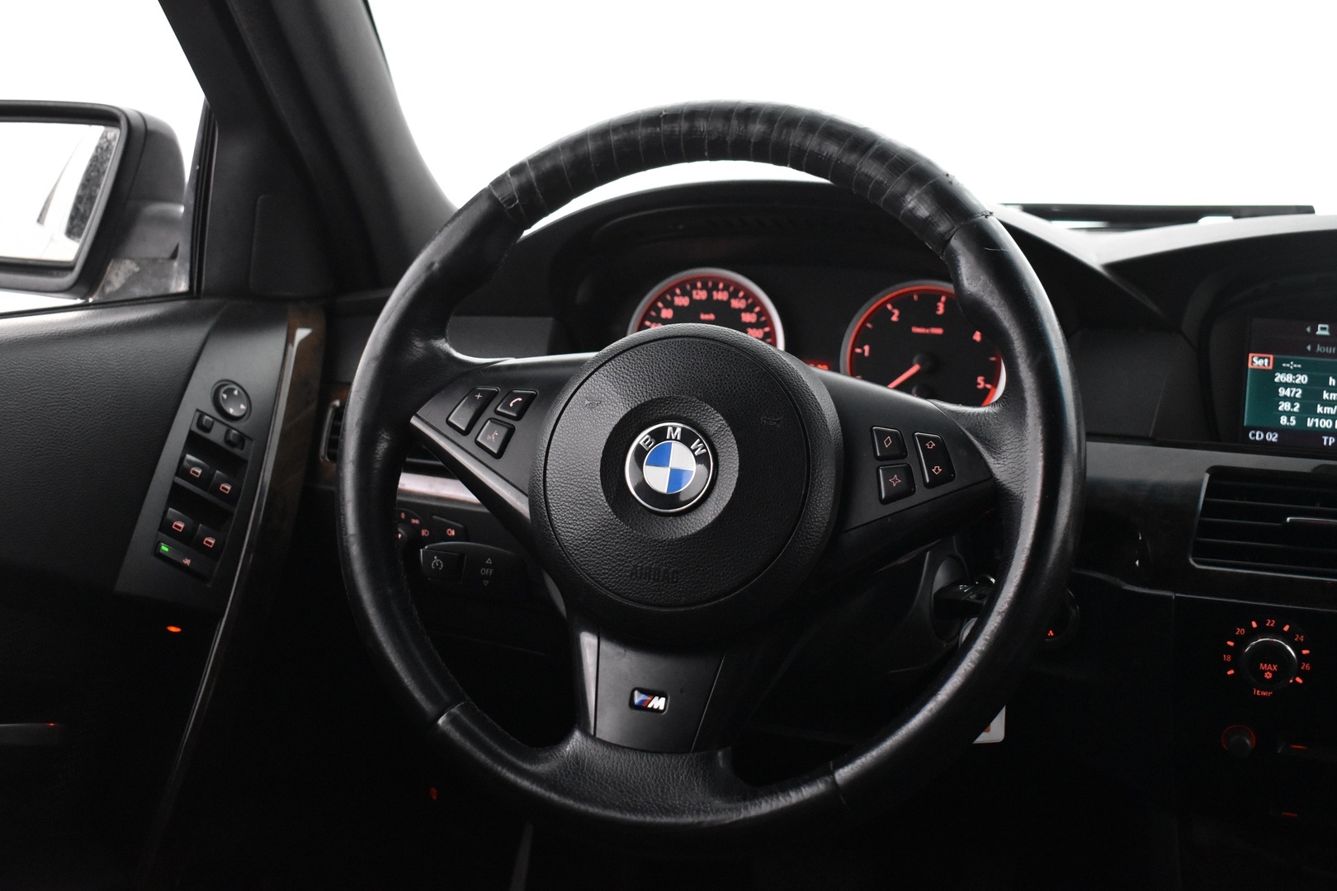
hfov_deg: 45.0
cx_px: 668
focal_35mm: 44
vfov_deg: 30.8
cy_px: 446
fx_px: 1615
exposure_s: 1/30
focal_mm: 29
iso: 3200
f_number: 4.2
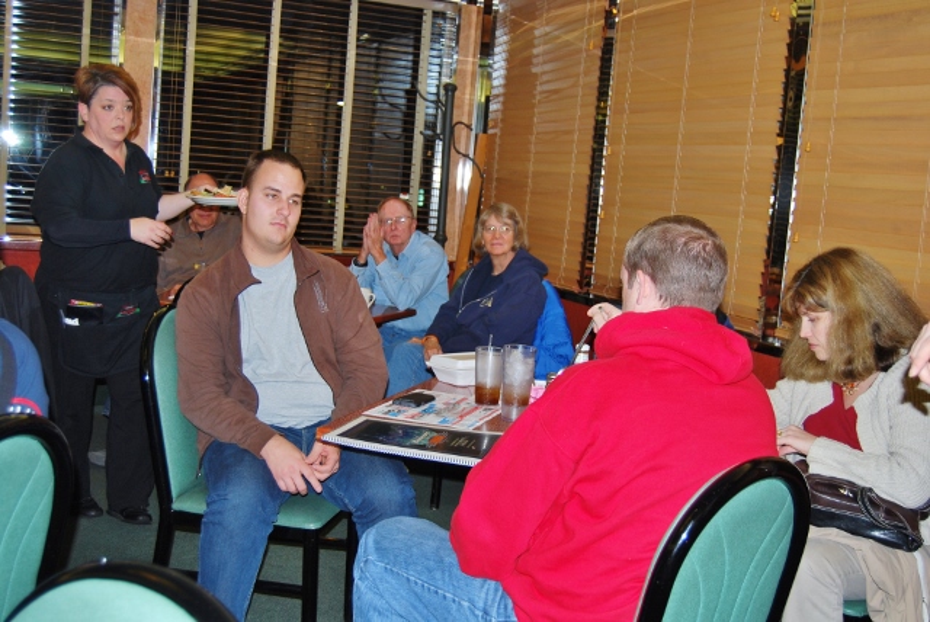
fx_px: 1086
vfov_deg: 32.0
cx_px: 465
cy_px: 311
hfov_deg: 46.4
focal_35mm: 42
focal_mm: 28
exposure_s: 1/60
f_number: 4.2
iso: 200
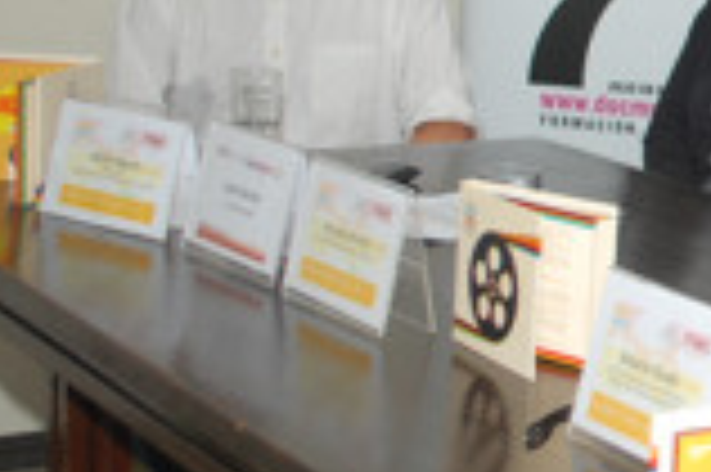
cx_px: 1006
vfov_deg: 11.9
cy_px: 155
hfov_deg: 16.5
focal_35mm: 115
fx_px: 2269
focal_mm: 26
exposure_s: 1/60
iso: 200
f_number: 4.2
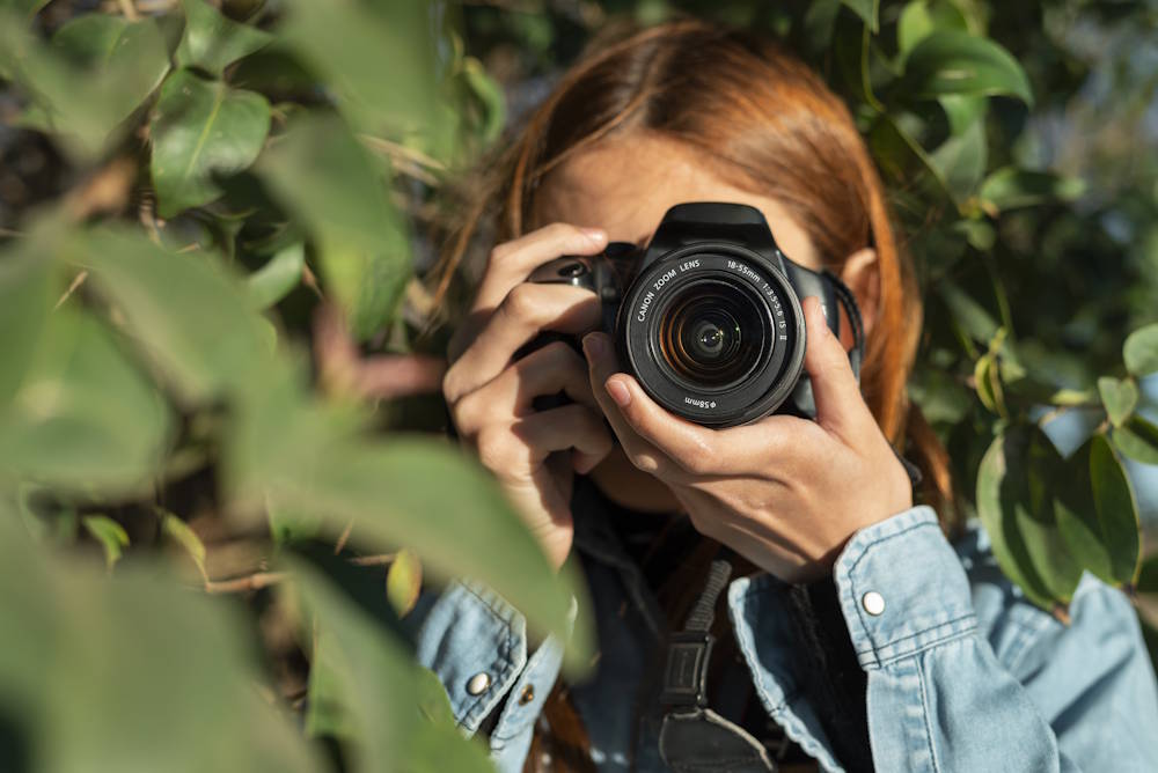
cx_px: 579
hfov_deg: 39.6
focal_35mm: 50
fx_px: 1609
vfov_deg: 27.0
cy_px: 386
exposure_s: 1/800
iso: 200
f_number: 4
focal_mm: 50
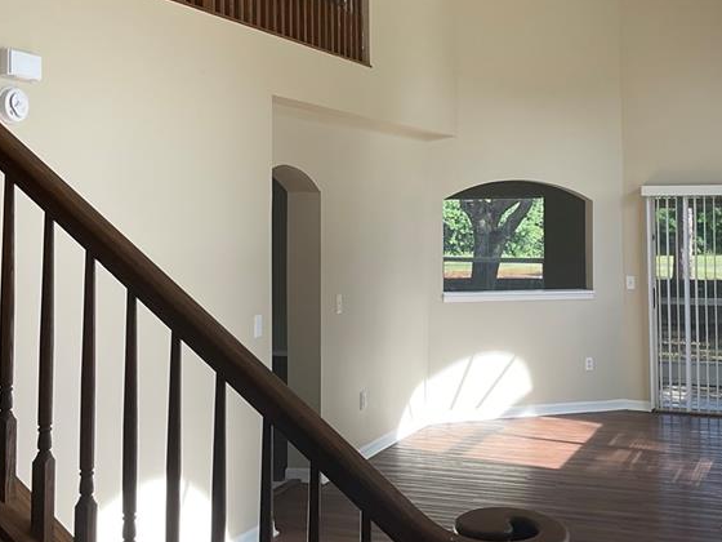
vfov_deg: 27.4
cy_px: 181
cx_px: 401
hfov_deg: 36.1
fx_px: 1105
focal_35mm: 53
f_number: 1.8
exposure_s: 1/124
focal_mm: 3
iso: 16
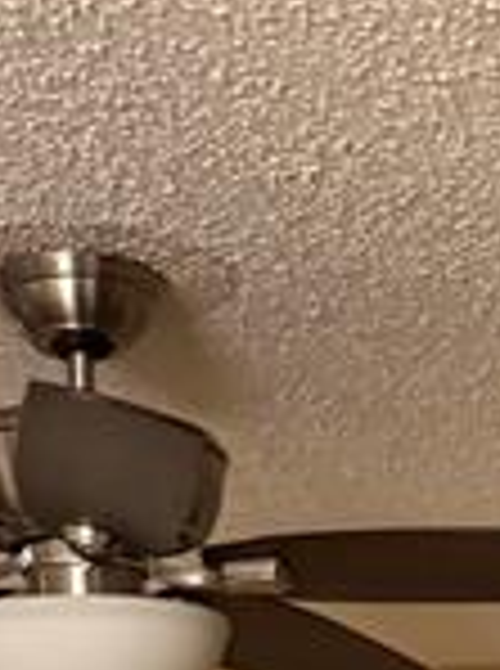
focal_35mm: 124
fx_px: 2398
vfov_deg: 12.7
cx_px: 419
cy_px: 1551
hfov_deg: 11.8
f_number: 1.78
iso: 800
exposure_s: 1/60
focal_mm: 6.76
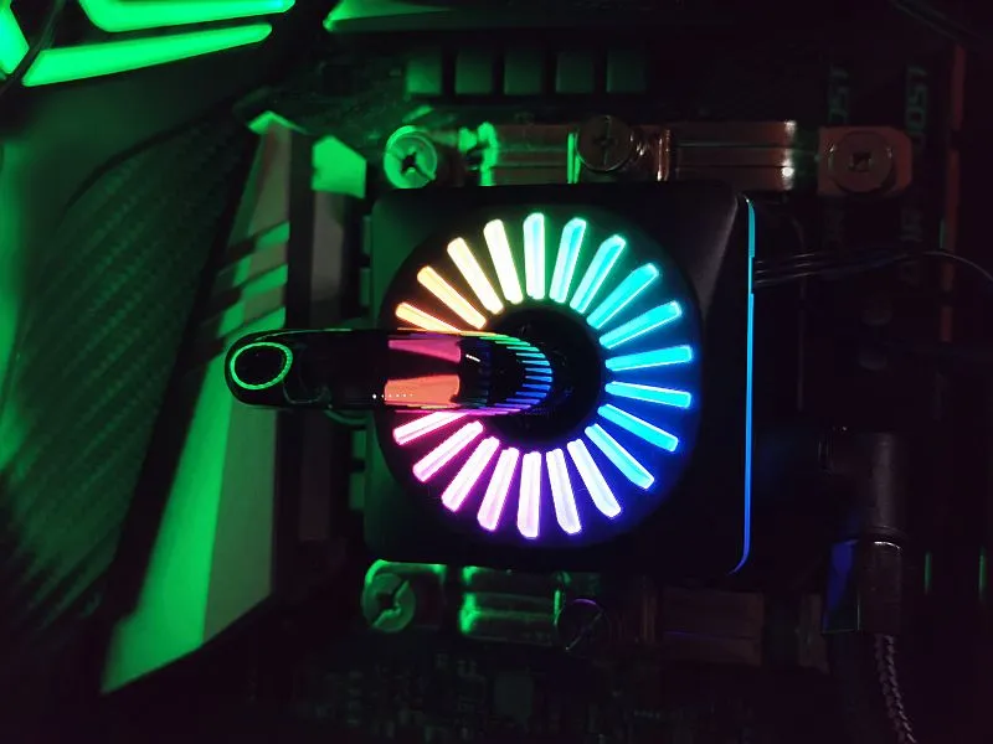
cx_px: 496
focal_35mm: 52
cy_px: 372
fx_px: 1492
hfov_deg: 36.8
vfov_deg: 28.0
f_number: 1.6
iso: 100
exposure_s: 1/100
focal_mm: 5.56
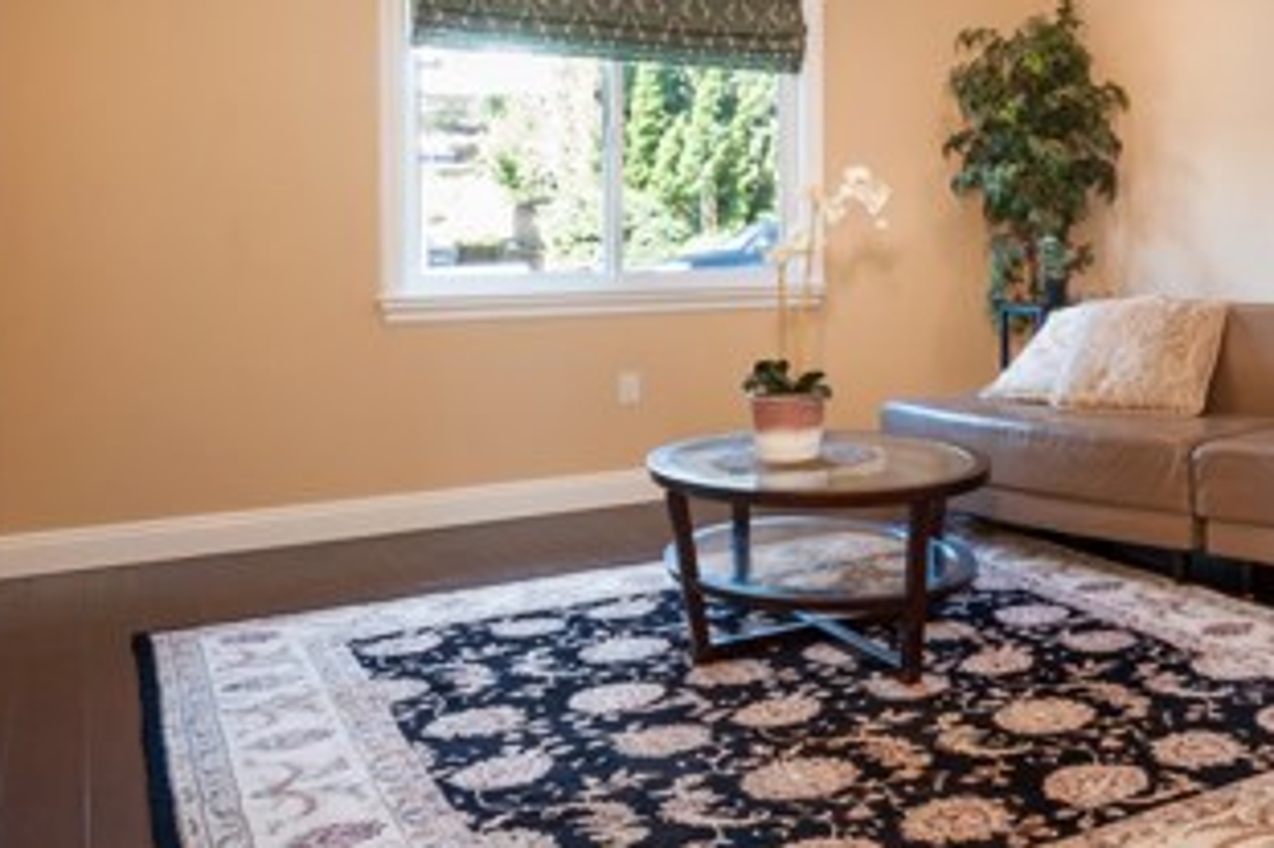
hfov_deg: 46.0
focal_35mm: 37
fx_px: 1309
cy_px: 203
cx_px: 1188
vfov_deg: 35.1
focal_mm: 12
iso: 200
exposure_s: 1/2.5
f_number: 14
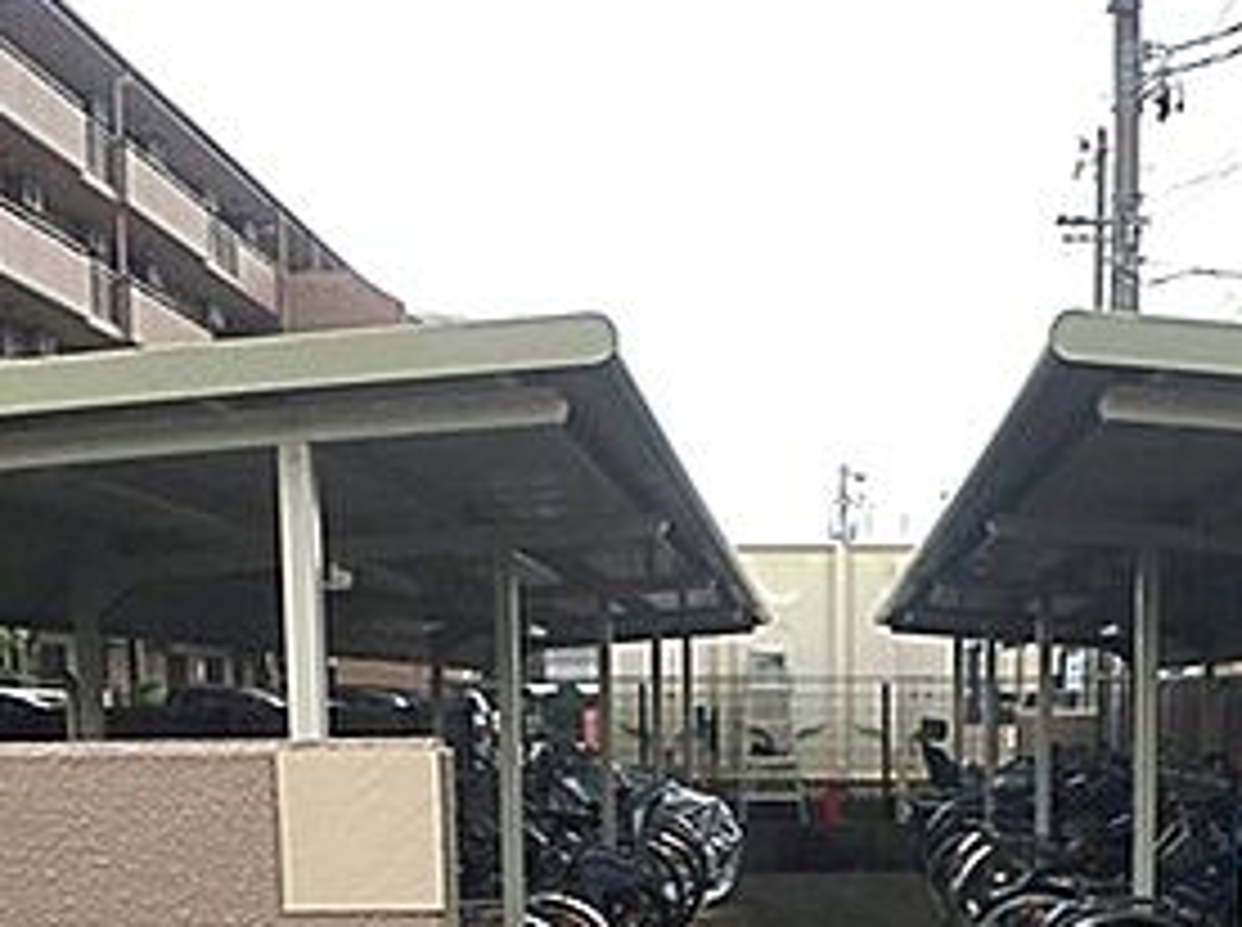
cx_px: 855
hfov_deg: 26.9
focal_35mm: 72
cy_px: 943
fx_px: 2579
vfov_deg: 19.7
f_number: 2.4
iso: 25
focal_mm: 3.3
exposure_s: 1/455
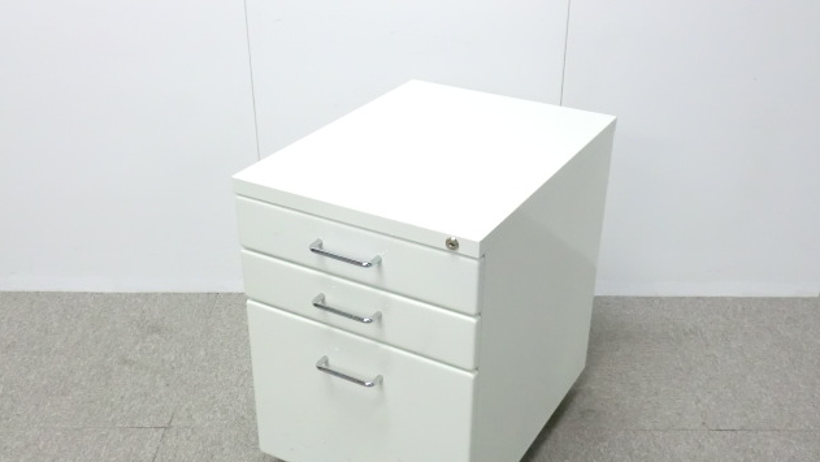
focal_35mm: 42
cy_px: 271
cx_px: 409
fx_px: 913
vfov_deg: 28.3
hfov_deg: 48.4
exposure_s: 1/50
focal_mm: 6.9
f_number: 3.9
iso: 800
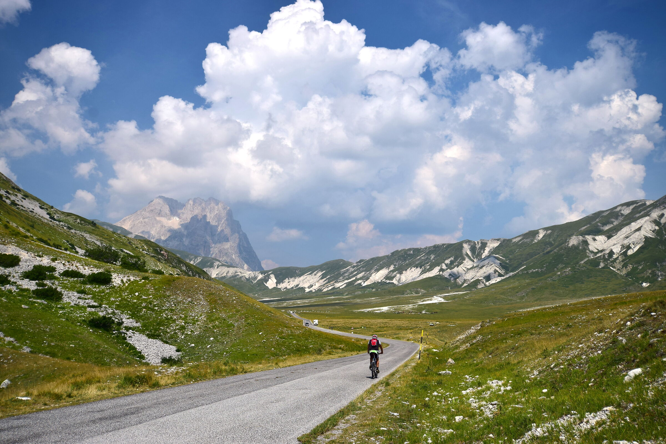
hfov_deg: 53.1
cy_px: 222
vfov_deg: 36.9
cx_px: 333
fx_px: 666
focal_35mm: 36
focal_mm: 24
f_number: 8
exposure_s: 1/250
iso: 100
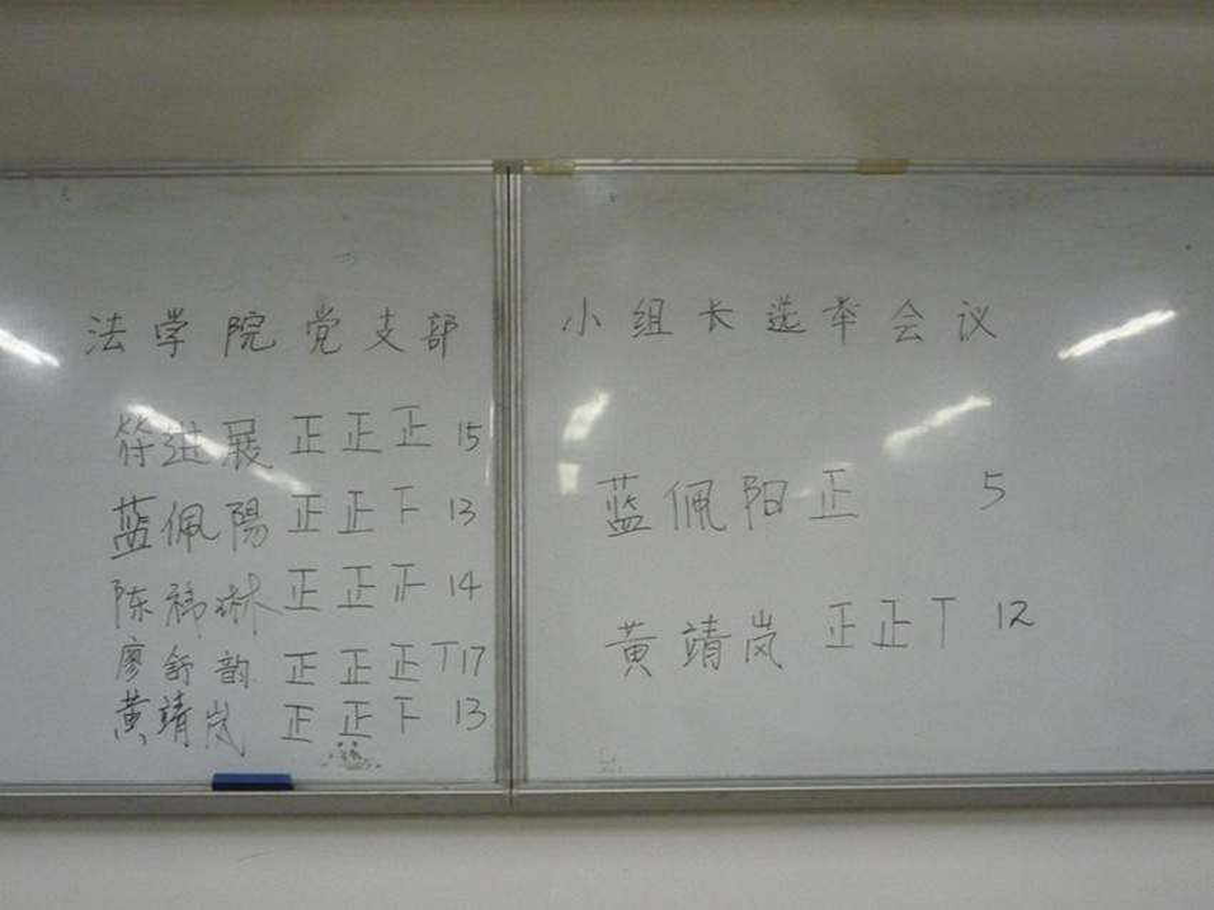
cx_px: 607
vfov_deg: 27.0
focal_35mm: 54
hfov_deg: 35.6
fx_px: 1893
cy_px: 455
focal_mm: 9.5
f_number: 5.2
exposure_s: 1/40
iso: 800
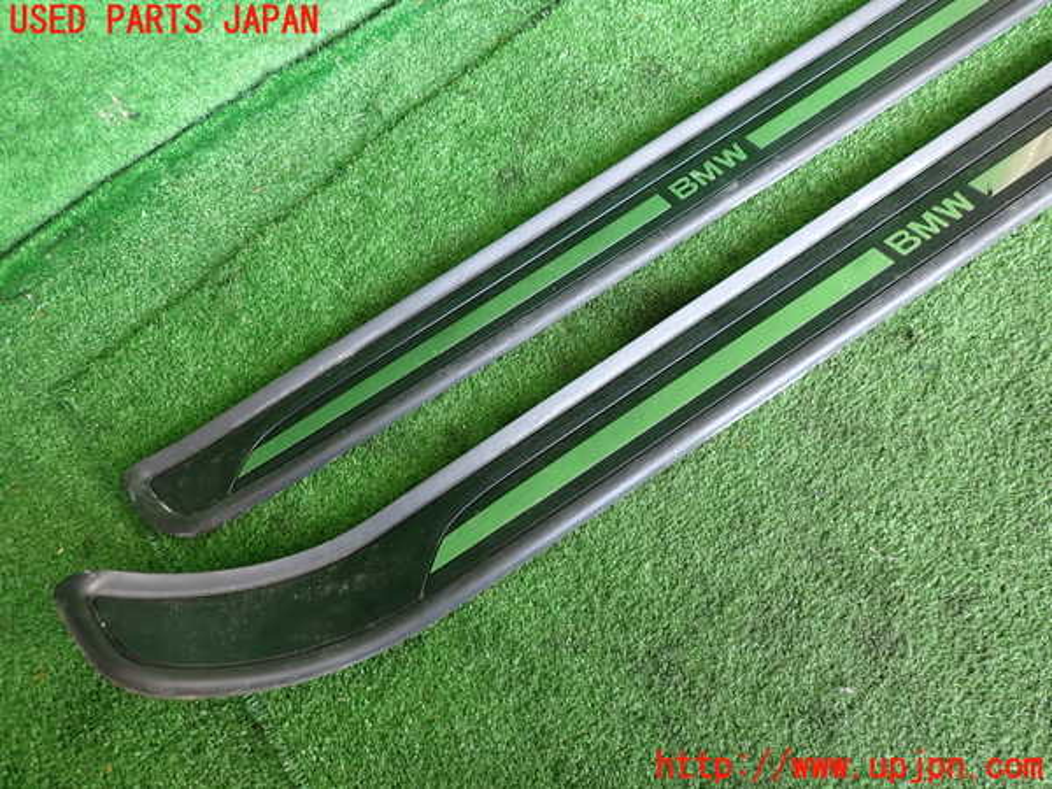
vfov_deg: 54.9
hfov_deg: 69.4
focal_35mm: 25
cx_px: 526
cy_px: 394
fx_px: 760
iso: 160
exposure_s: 1/60
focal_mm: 4.5
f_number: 2
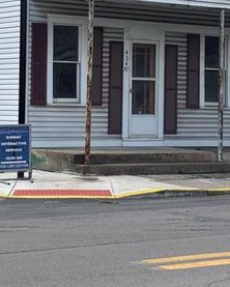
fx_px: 1037
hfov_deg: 12.6
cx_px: 79
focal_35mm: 122
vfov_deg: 15.7
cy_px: 73
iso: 32
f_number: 1.6
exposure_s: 1/1418
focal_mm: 5.96
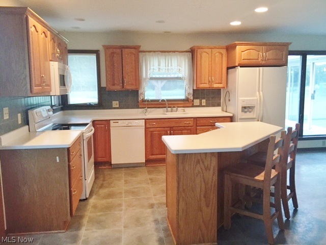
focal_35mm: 29
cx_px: 163
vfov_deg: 48.2
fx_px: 273
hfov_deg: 61.7
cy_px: 122
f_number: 2.2
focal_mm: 4.15
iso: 160
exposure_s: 1/30
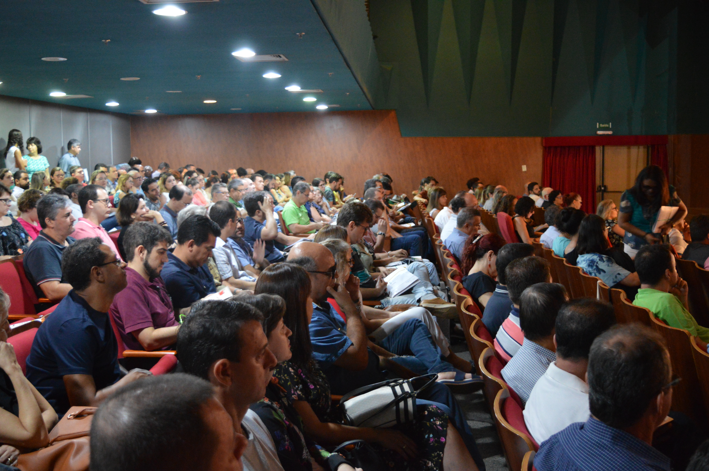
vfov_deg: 33.0
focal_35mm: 40
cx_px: 354
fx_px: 797
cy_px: 236
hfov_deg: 48.0
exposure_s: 1/15
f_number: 4
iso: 2500
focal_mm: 27
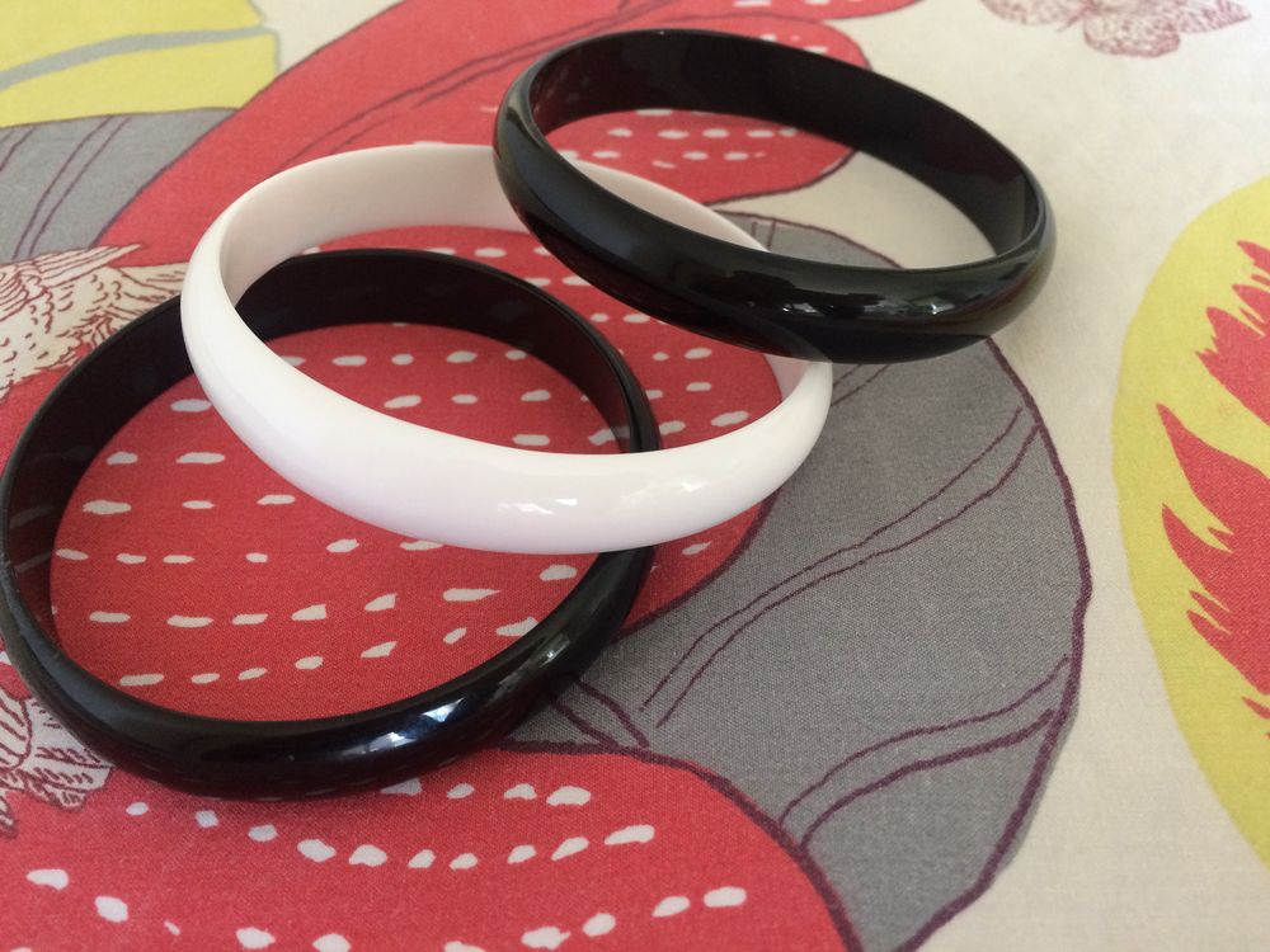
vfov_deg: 48.2
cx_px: 635
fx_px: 1064
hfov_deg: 61.7
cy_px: 476
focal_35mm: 29
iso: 160
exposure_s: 1/33
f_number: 2.2
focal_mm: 4.15
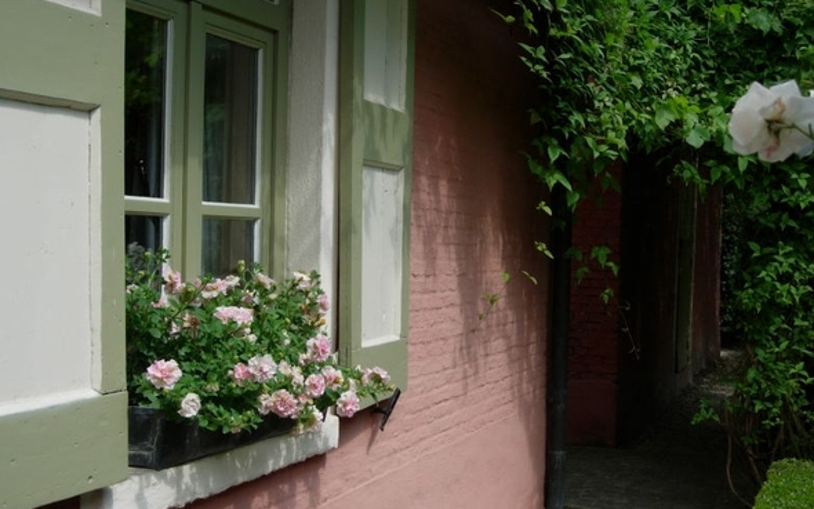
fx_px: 1220
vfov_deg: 23.5
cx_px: 407
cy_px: 308
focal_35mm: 55
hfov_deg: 36.9
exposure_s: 1/813
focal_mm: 10.6
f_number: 3.2
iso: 64
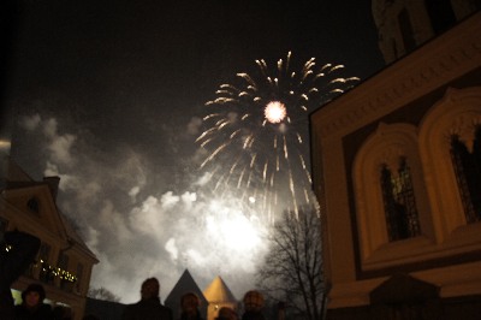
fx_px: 360
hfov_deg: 67.4
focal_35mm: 27
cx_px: 240
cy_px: 160
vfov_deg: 47.9
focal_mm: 18
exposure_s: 1/25
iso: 800
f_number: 3.5
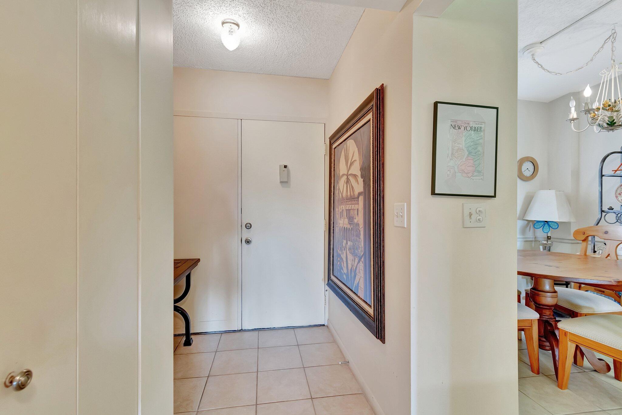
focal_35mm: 15
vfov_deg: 77.3
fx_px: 259
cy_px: 208
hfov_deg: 100.4
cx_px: 311
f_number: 8
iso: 1000
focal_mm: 10
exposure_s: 1/6
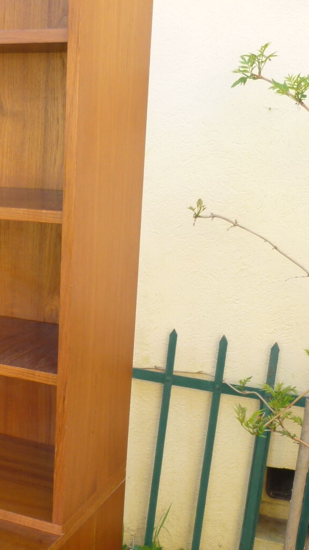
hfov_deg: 21.5
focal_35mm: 54
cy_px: 348
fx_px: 787
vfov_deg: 38.2
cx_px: 11
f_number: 2.8
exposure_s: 1/80
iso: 80
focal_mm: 4.5
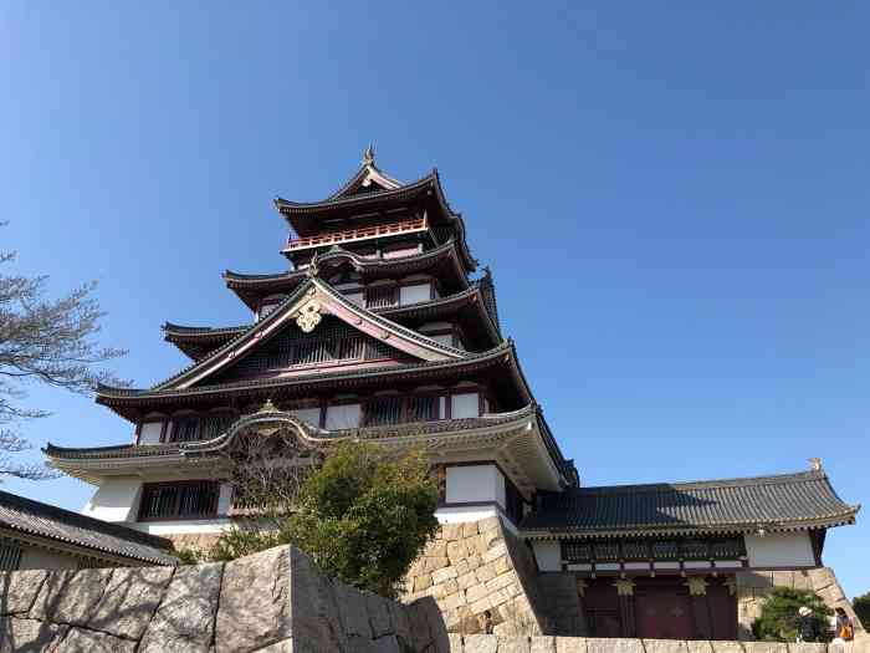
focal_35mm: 28
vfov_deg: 49.7
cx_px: 435
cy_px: 326
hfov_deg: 63.4
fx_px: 704
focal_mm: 4
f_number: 1.8
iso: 20
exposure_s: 1/1389
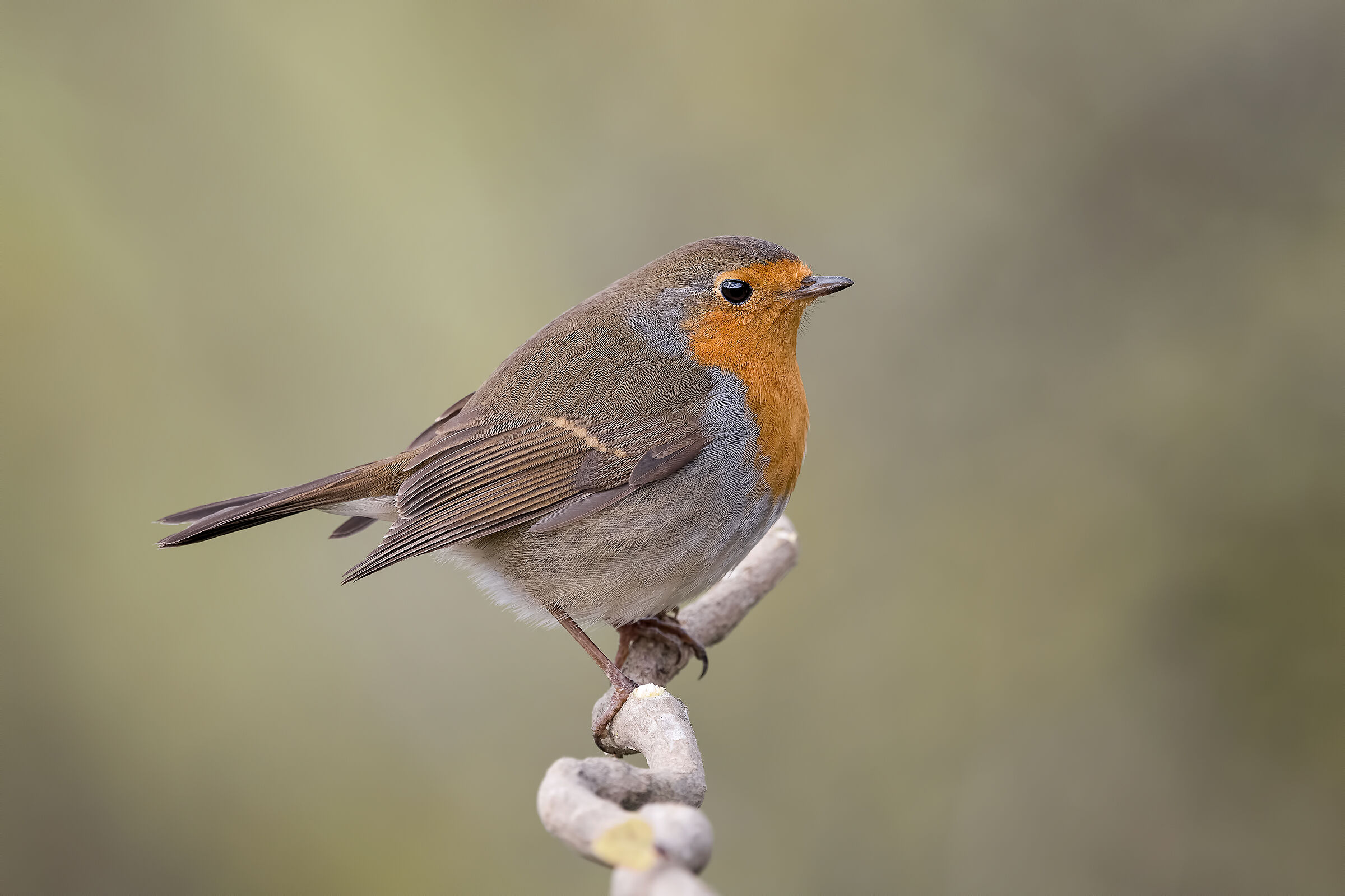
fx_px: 18679
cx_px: 672
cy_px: 448
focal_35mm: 500
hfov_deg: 4.1
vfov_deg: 2.7
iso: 500
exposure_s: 1/400
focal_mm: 500
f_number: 9
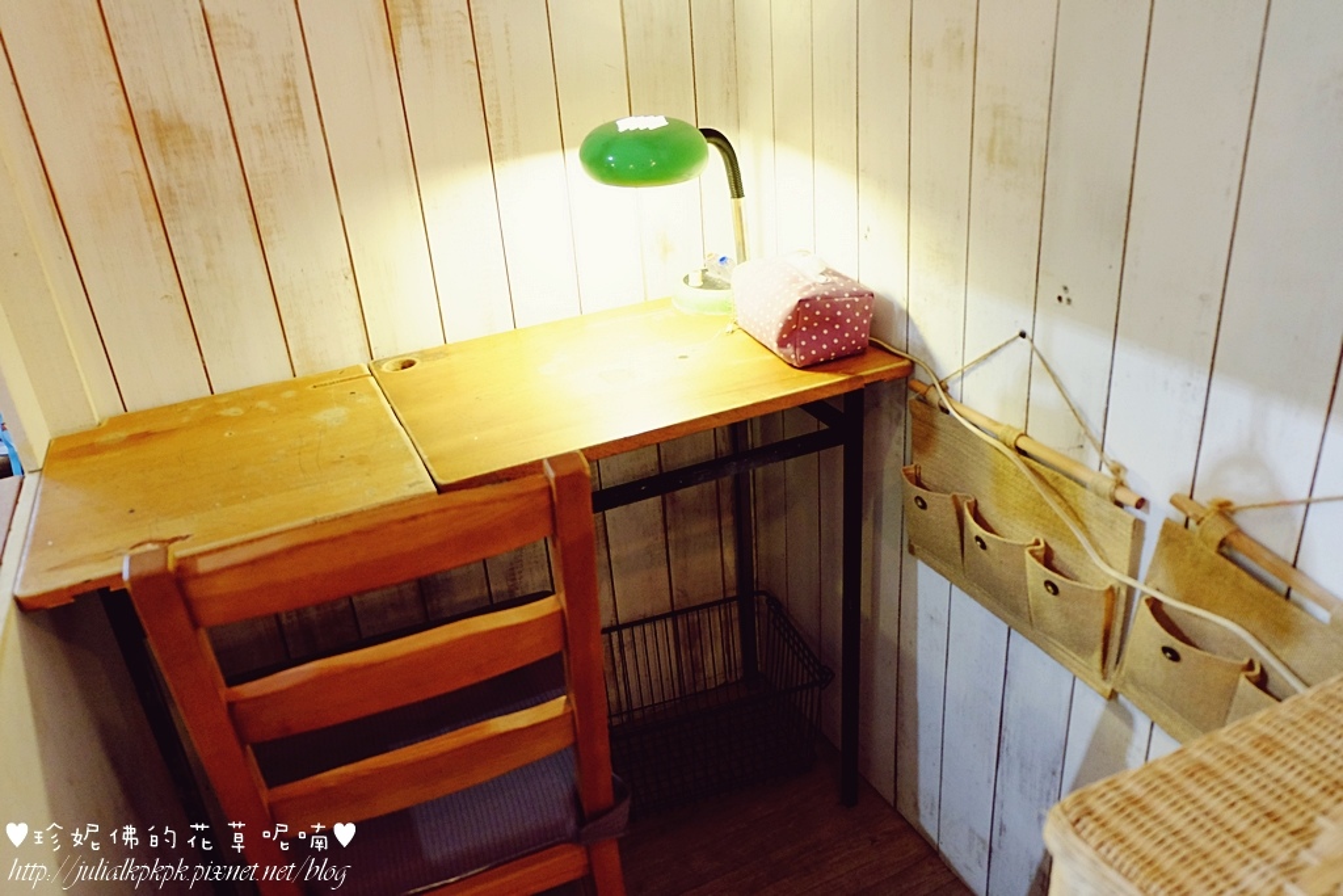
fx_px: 970
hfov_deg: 69.4
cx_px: 672
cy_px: 448
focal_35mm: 26
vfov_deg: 49.6
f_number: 3.6
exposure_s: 1/60
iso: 2000
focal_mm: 17.5
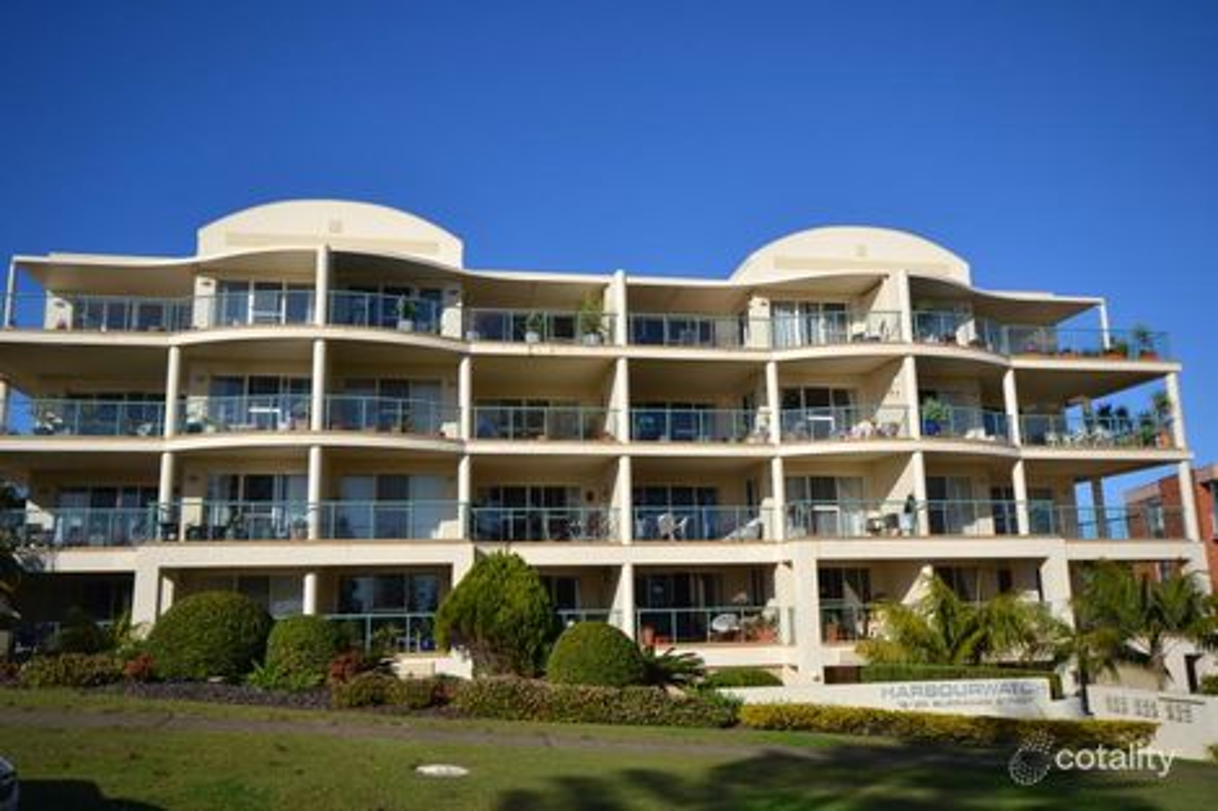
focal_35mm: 30
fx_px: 1015
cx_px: 609
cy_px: 406
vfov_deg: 43.6
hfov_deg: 61.9
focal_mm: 20
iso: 100
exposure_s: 1/250
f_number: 8
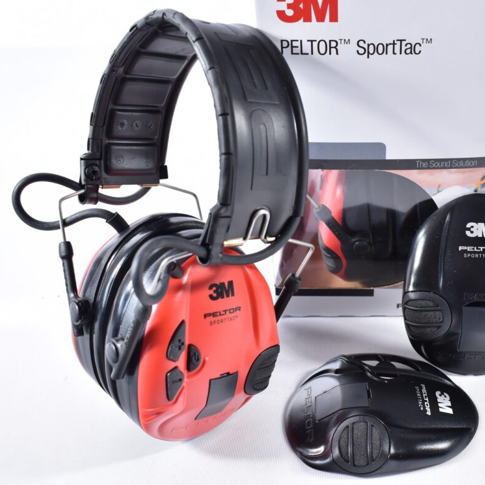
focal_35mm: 47
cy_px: 238
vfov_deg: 36.1
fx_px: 745
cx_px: 325
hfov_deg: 35.7
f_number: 5
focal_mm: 24
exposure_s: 1/40
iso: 640
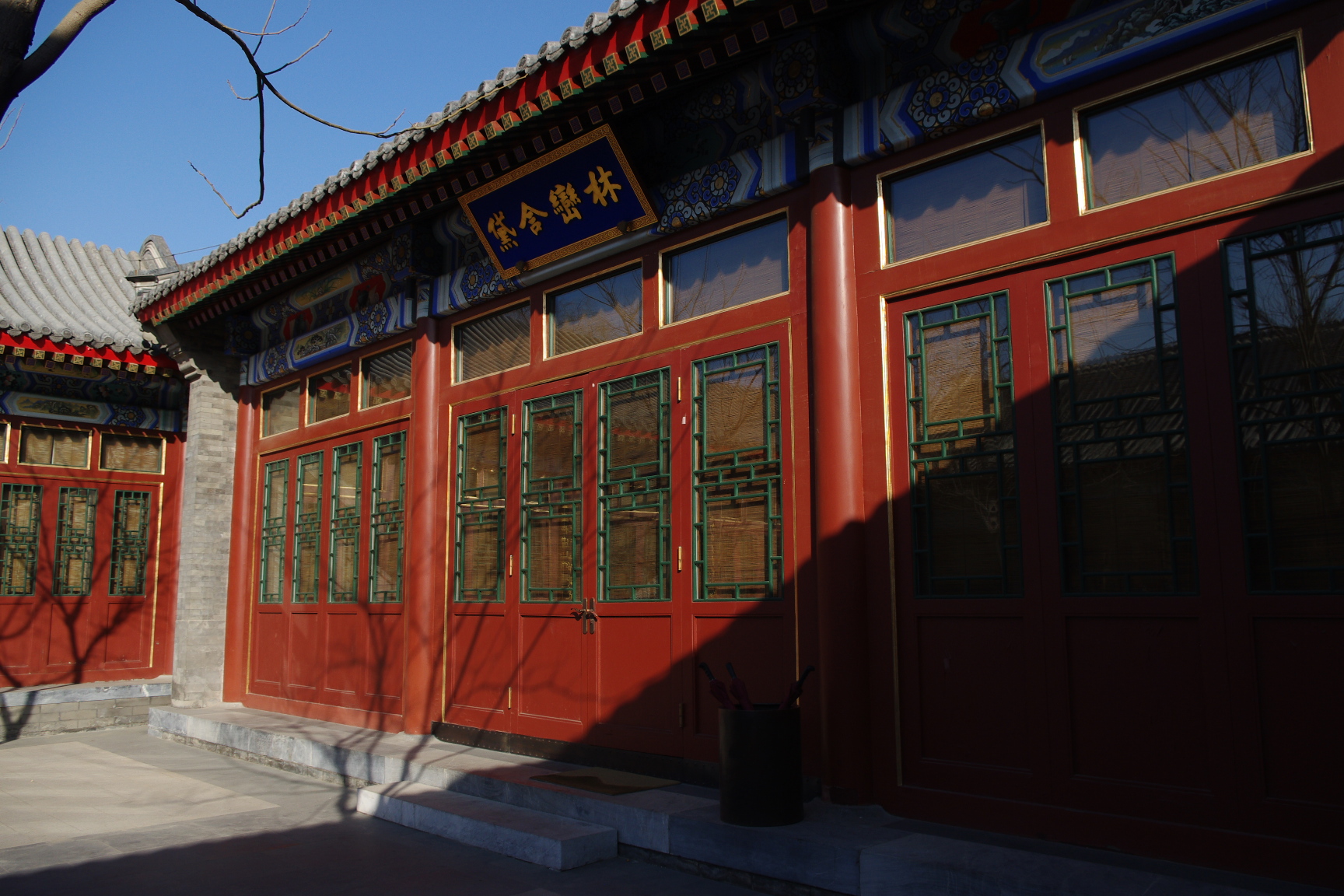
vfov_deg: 47.9
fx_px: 1008
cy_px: 448
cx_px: 672
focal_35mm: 27
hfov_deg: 67.4
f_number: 7.1
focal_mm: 18
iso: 200
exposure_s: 1/400
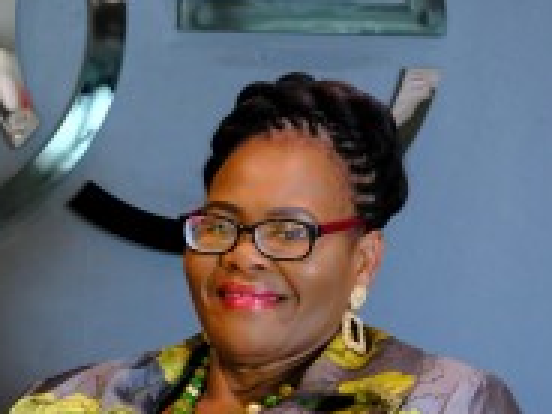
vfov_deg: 7.5
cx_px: 18
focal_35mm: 197
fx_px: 3141
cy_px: 435
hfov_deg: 10.0
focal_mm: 56
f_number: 3.6
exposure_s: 1/125
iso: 6400
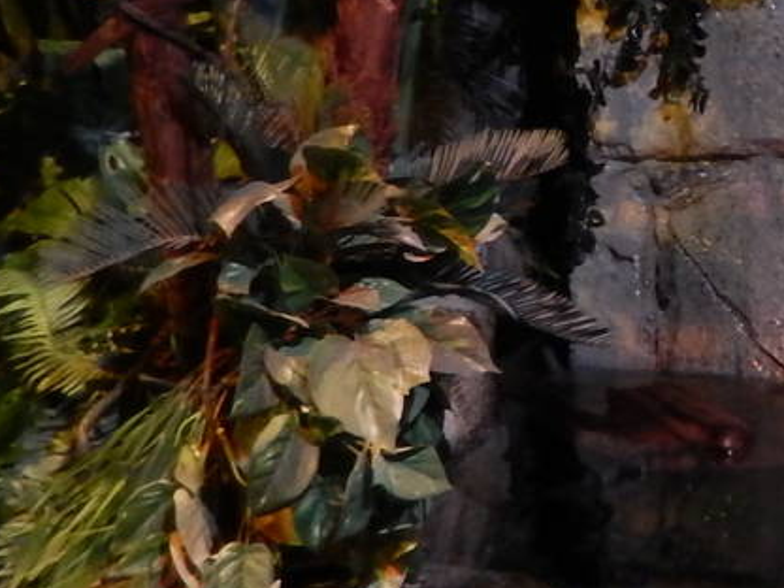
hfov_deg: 14.1
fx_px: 2786
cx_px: 1425
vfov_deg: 11.9
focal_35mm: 123
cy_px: -51
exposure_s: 1/15
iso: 560
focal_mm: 5.7
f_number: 3.8
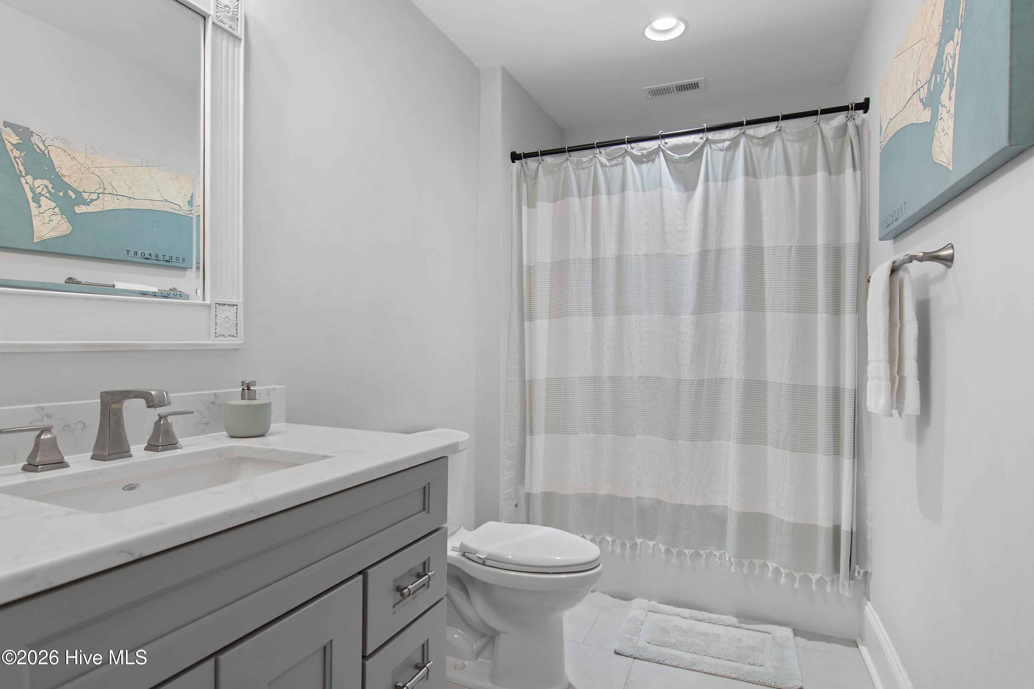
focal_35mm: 19
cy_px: 344
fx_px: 546
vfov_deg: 64.6
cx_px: 517
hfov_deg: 86.9
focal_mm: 13
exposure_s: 1/5
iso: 100
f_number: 4.8
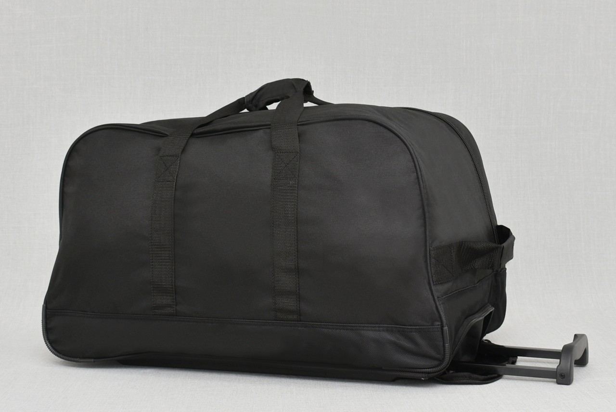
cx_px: 308
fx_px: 745
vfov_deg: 30.9
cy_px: 206
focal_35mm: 44
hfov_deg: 44.9
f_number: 5.6
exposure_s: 1/60
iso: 100
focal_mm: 29
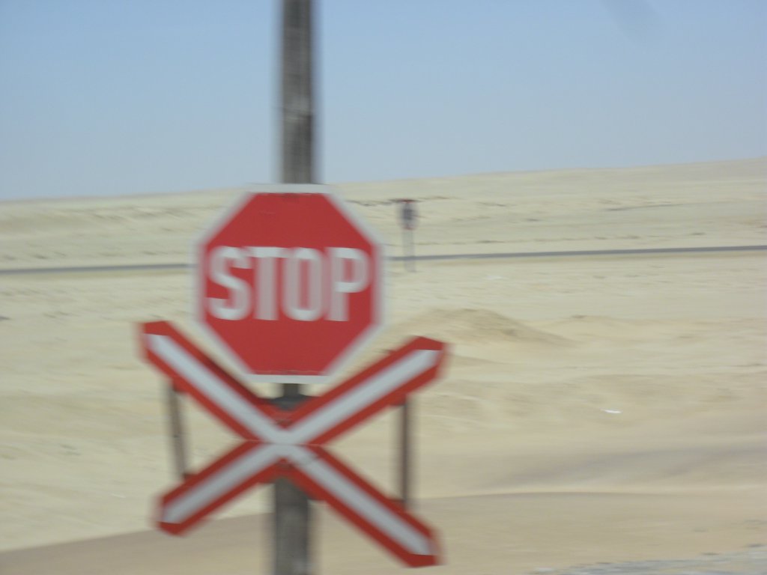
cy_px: 288
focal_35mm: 113
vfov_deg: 13.1
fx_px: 2504
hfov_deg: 17.4
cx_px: 384
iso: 100
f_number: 14.7
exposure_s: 1/125
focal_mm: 18.6
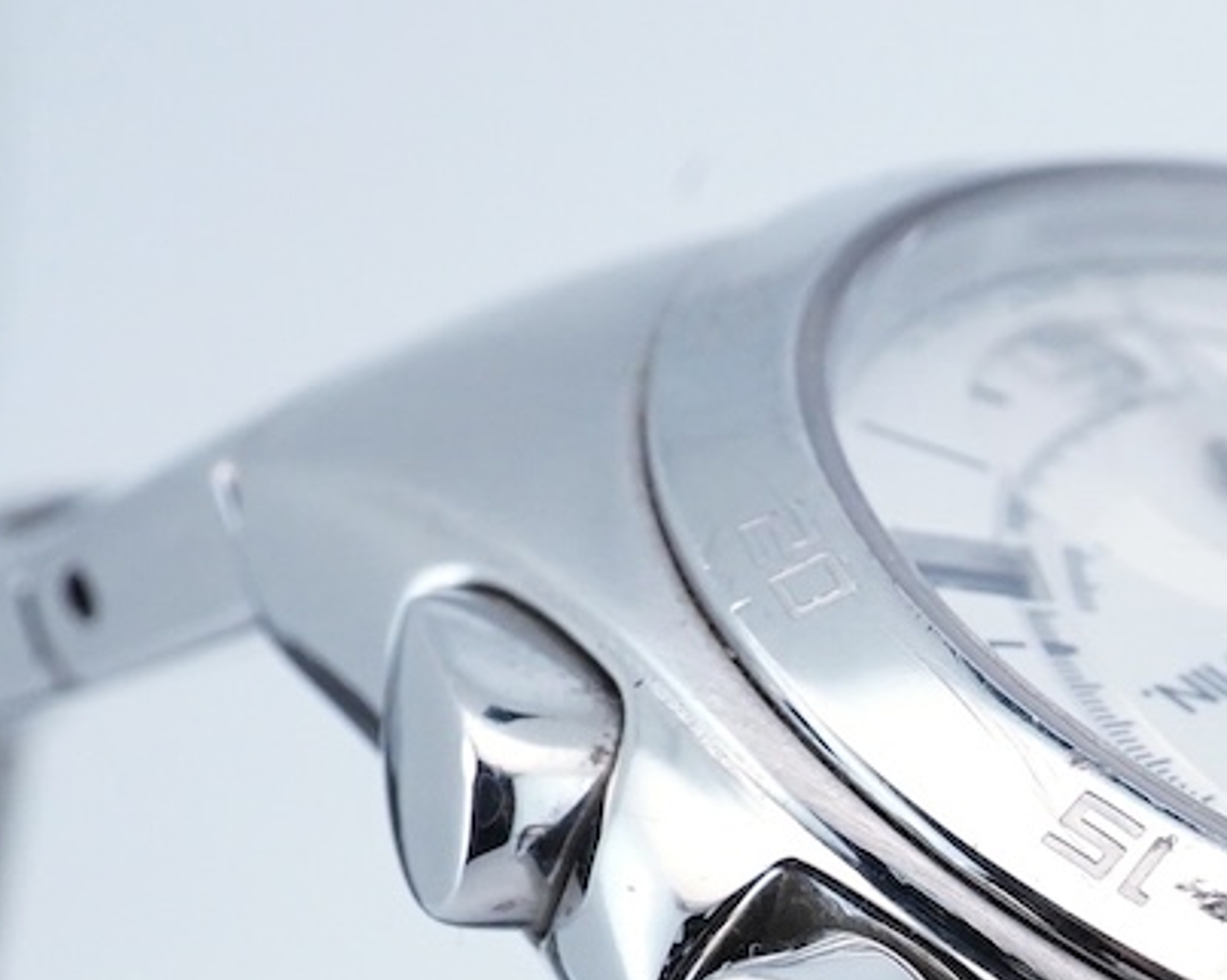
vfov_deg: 12.8
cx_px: 1423
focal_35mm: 118
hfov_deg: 15.8
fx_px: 4283
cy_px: 1114
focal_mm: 30
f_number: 22
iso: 2500
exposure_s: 1/1600
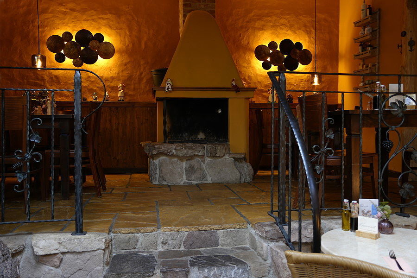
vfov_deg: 42.3
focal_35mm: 31
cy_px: 139
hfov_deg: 60.3
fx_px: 359
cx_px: 208
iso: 125
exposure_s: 1/1.25
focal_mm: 21
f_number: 4
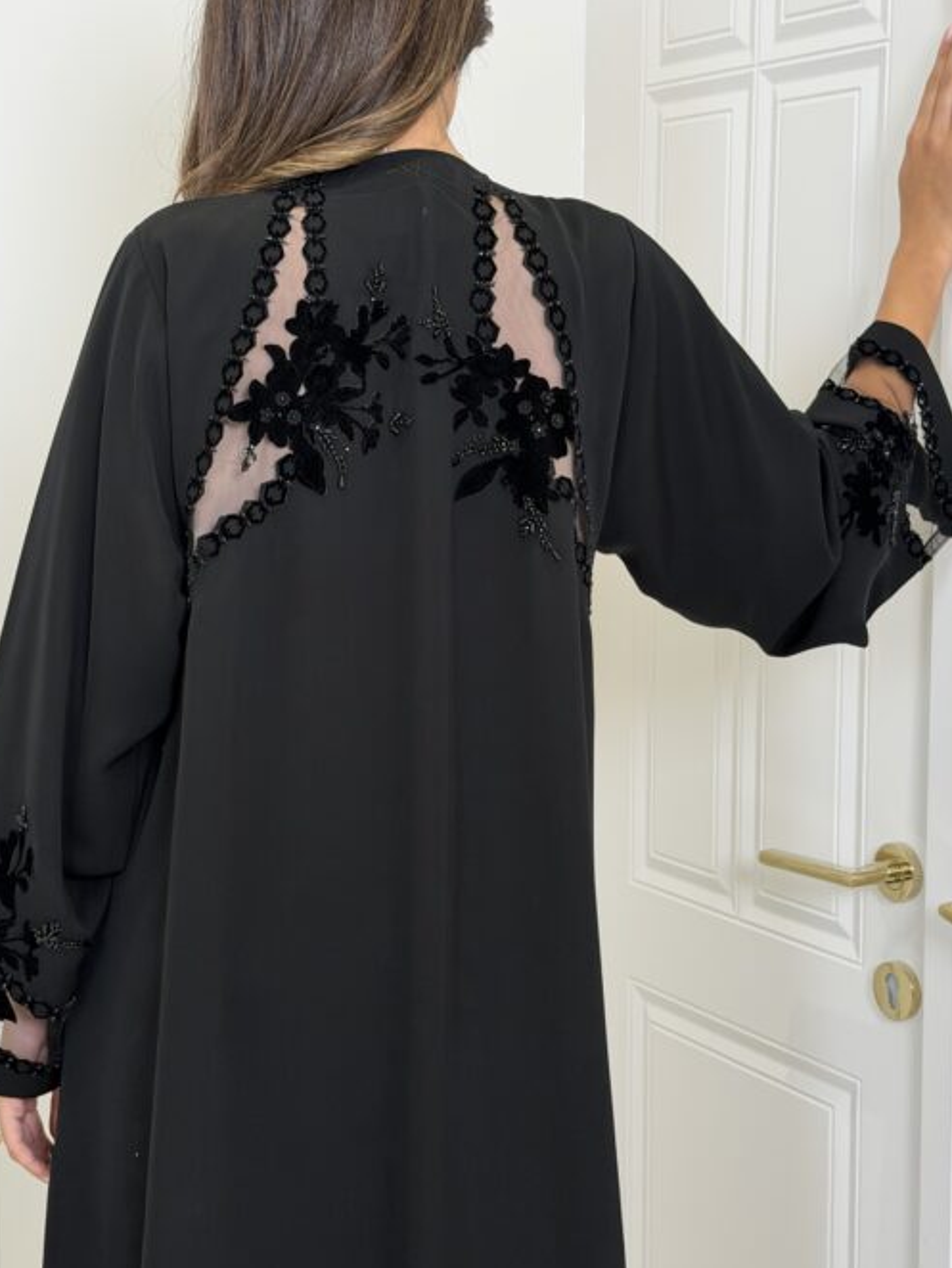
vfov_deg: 33.2
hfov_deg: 25.2
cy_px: 605
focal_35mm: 58
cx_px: 456
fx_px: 2125
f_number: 1.78
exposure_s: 1/195
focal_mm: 6.76
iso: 50
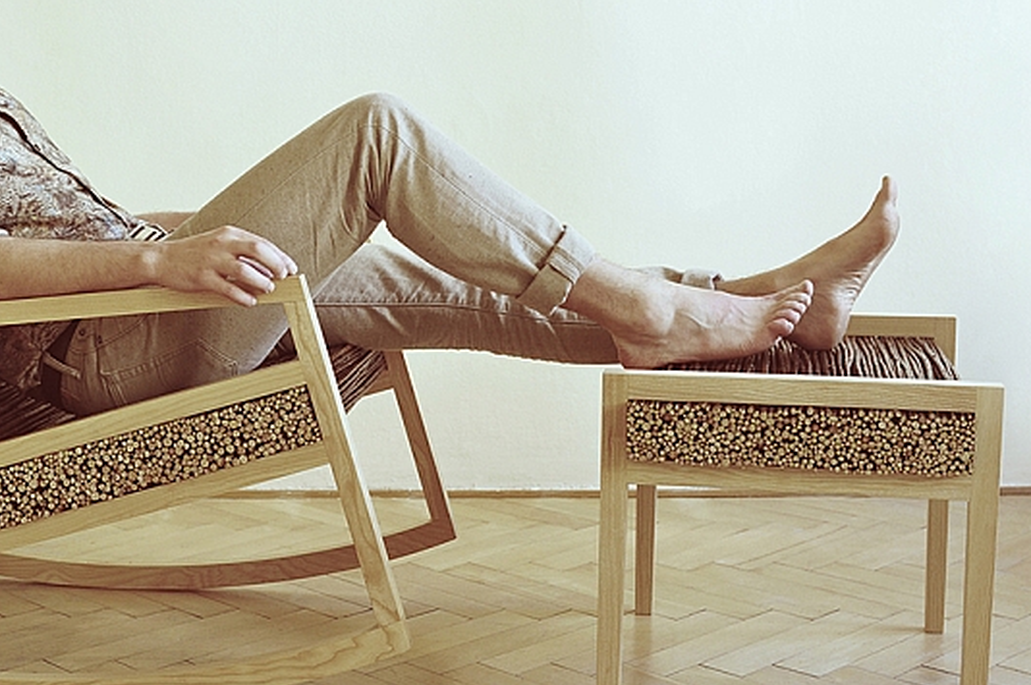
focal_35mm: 59
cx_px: 338
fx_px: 1688
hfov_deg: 33.6
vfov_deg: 22.9
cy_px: 308
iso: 1250
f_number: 6.3
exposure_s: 1/50
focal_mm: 35
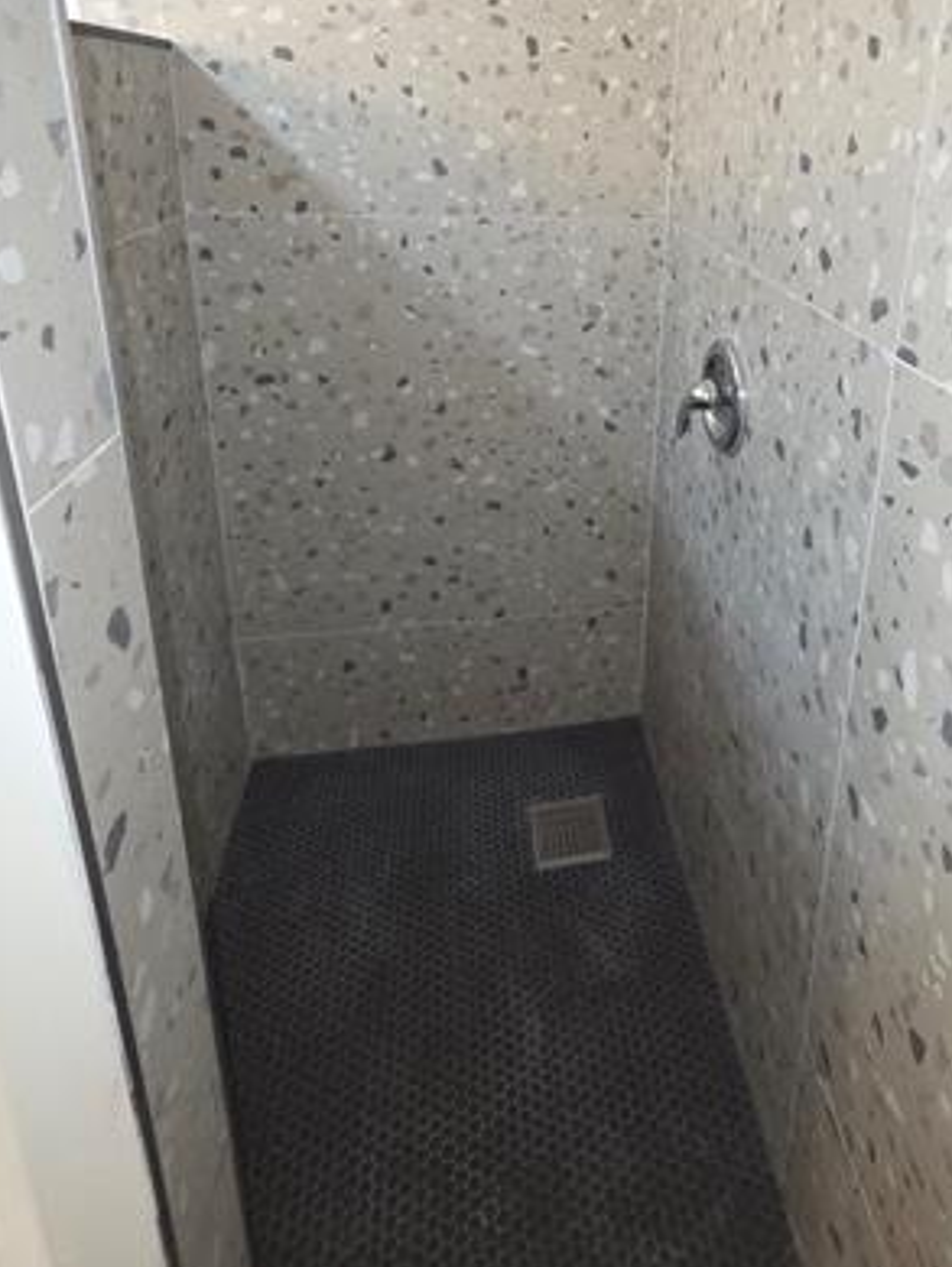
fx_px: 733
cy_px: 318
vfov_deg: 75.8
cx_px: 608
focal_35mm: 20
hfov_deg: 64.9
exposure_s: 1/60
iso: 250
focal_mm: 2.2
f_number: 2.2
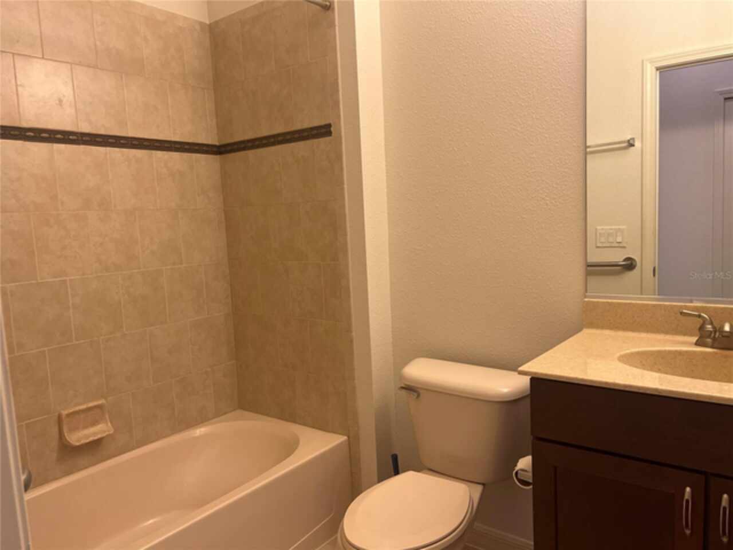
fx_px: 551
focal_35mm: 26
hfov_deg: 67.3
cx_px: 366
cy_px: 275
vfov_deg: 53.1
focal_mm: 5.7
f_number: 1.5
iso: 125
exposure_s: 1/120
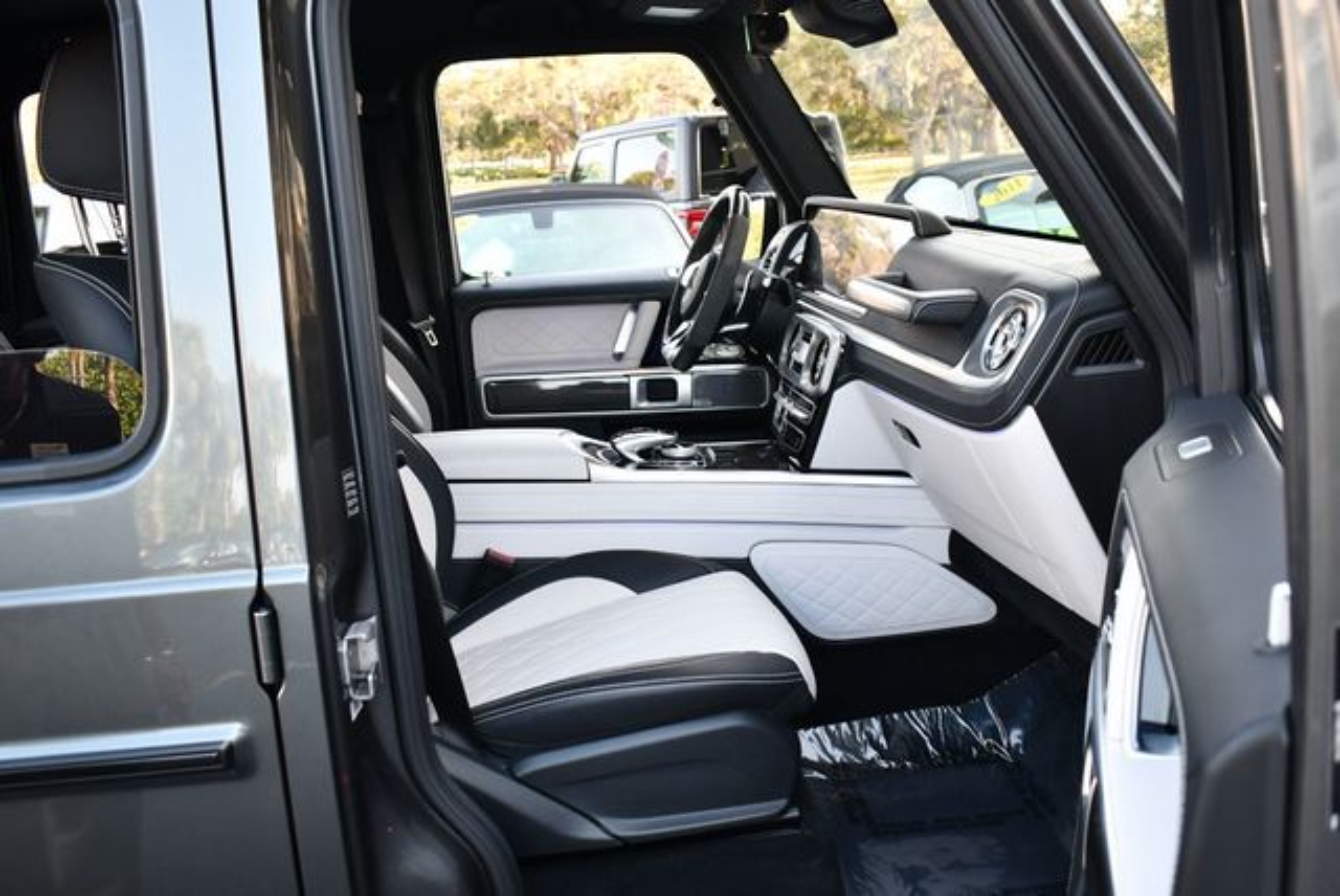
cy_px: 448
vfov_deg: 36.9
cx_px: 670
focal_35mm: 36
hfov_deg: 53.1
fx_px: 1341
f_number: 3.5
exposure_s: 1/250
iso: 500
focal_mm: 18
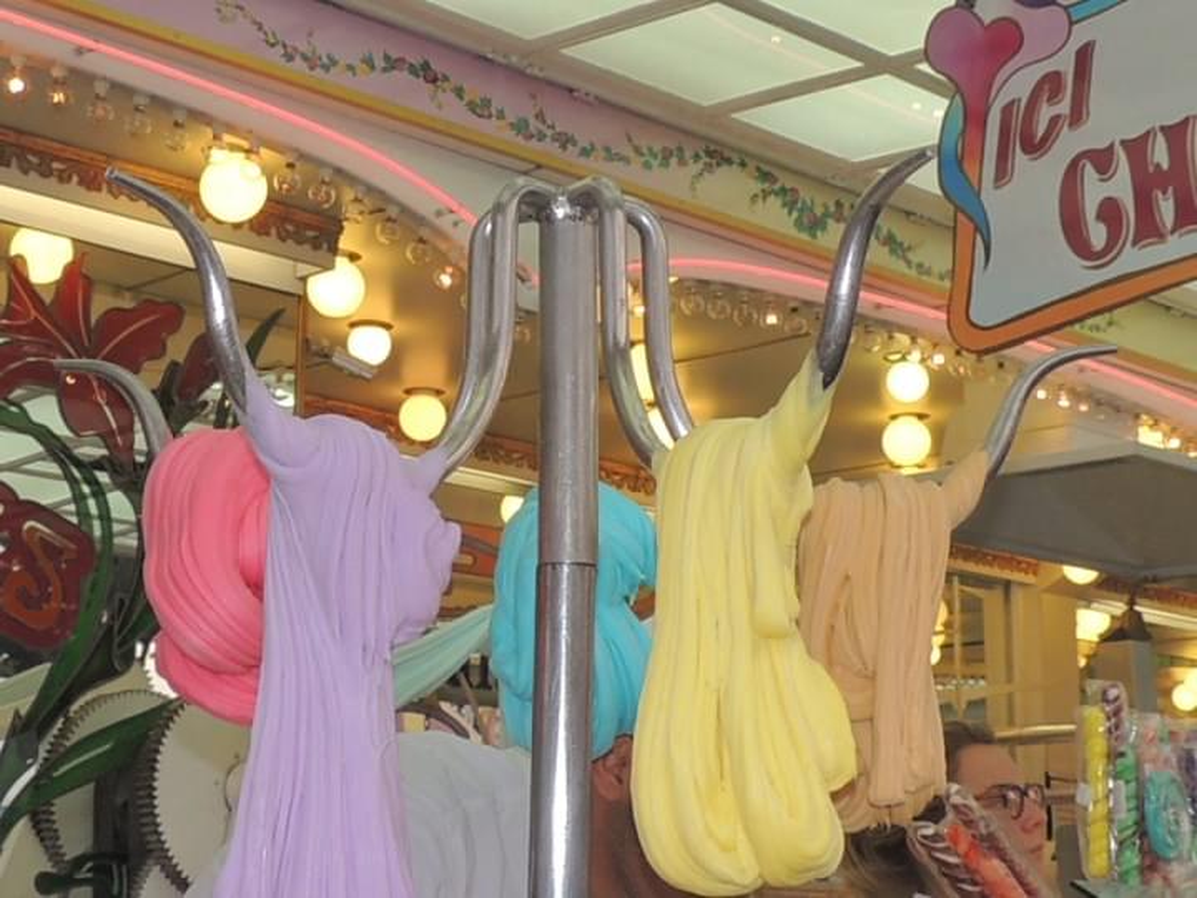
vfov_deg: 56.8
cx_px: 598
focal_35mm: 24
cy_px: 449
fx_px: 830
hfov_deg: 71.6
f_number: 3
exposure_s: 1/400
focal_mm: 4.3
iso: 100
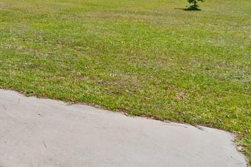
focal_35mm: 50
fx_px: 349
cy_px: -39
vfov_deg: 24.2
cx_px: -126
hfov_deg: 27.4
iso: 100
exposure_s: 1/160
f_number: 6.3
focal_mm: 10
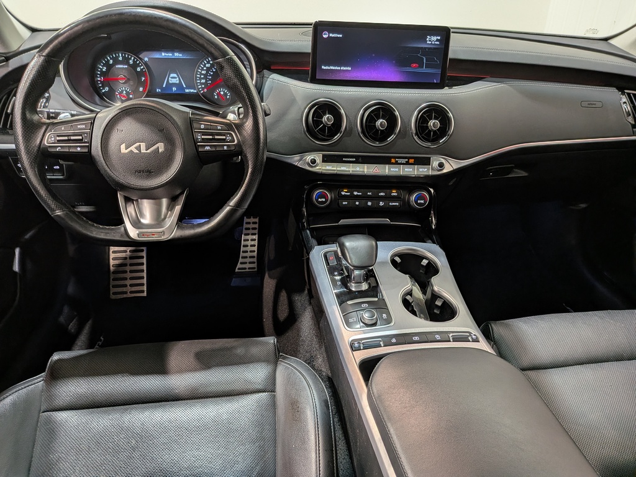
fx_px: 441
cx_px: 318
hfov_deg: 71.6
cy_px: 238
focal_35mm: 24
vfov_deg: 56.8
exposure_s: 1/25
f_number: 1.7
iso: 54
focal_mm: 4.53
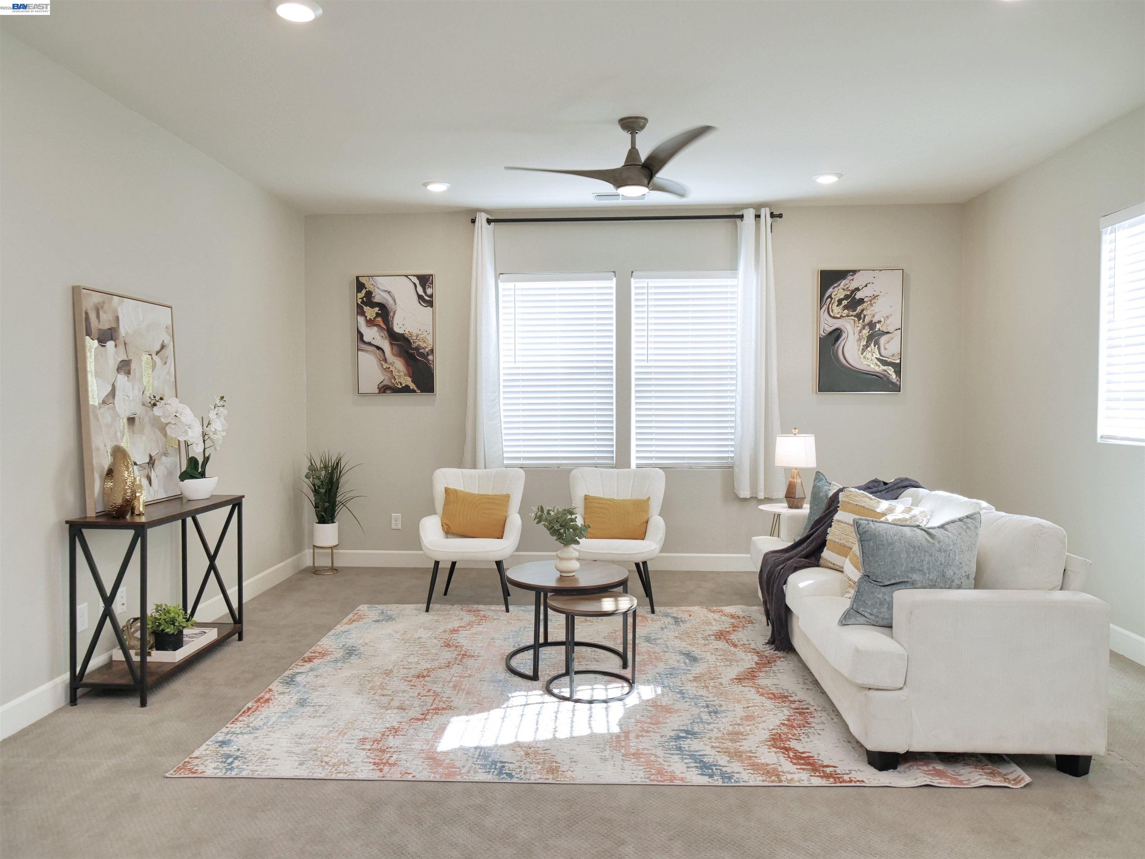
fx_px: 794
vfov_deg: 56.8
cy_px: 430
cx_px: 572
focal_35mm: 24
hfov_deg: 71.6
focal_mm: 12
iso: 800
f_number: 3.5
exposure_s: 1/160
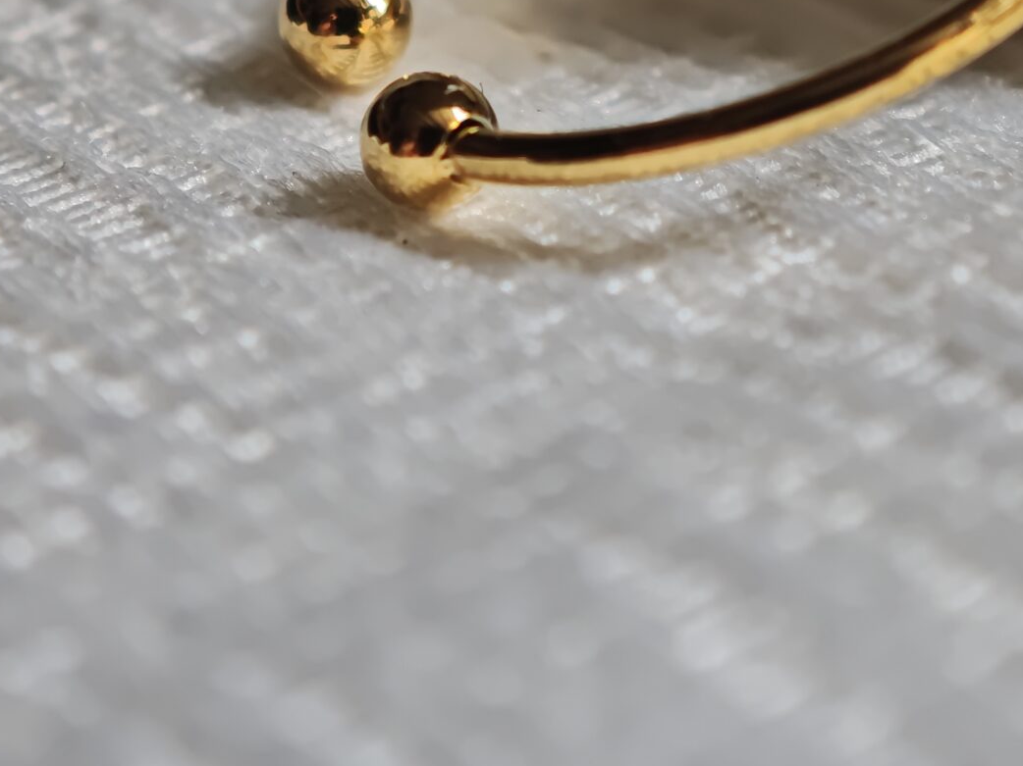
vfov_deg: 8.5
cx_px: 856
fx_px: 5082
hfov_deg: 11.4
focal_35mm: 172
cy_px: -154
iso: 125
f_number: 1.8
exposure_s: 1/100
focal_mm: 11.5
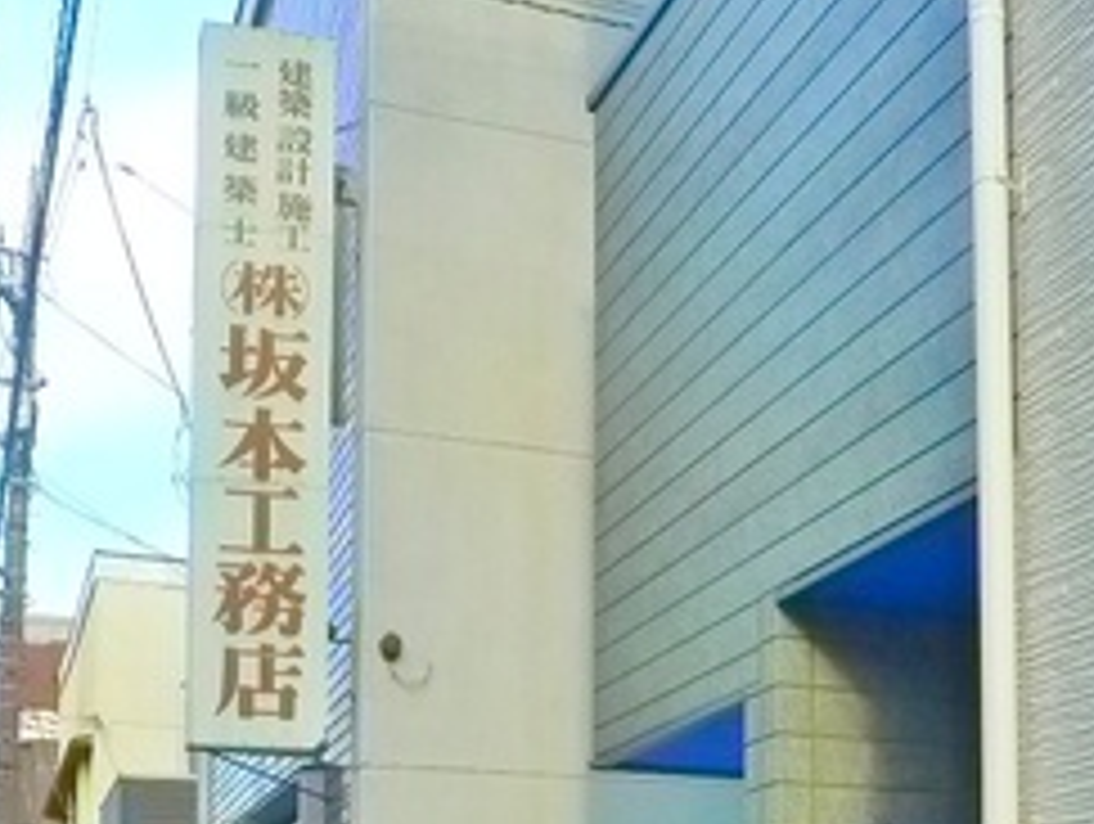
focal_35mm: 69
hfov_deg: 28.1
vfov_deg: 20.1
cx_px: 644
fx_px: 2184
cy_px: 984
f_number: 2.8
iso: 400
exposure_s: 1/250
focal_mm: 5.1
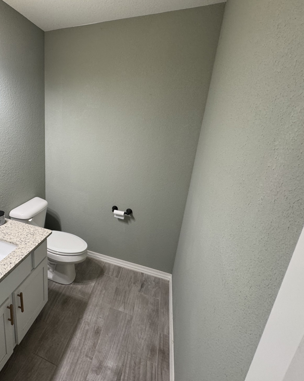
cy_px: 184
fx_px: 214
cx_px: 71
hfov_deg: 65.8
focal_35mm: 19
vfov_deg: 83.3
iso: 200
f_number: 2.2
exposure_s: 1/60
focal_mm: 2.22
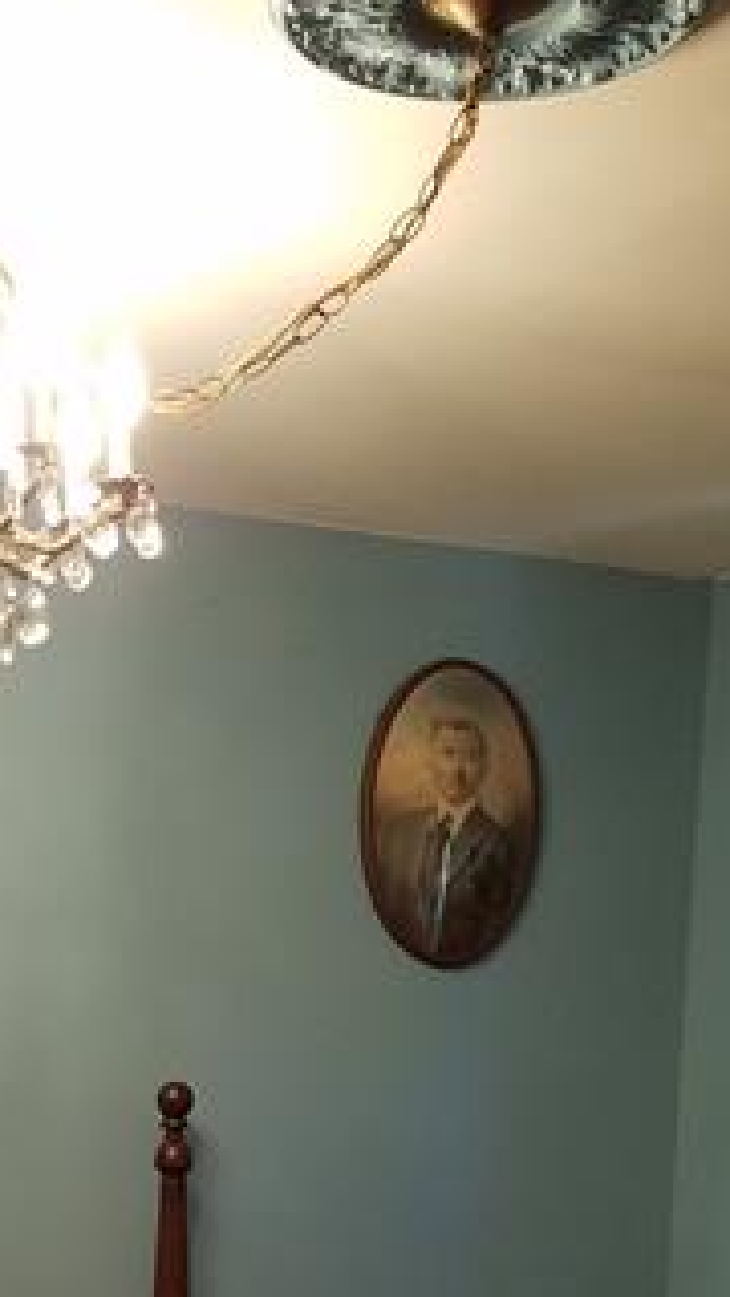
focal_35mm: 68
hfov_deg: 17.7
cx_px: 251
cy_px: 1439
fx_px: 2340
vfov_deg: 28.1
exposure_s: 1/60
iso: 125
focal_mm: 4.2
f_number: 1.7
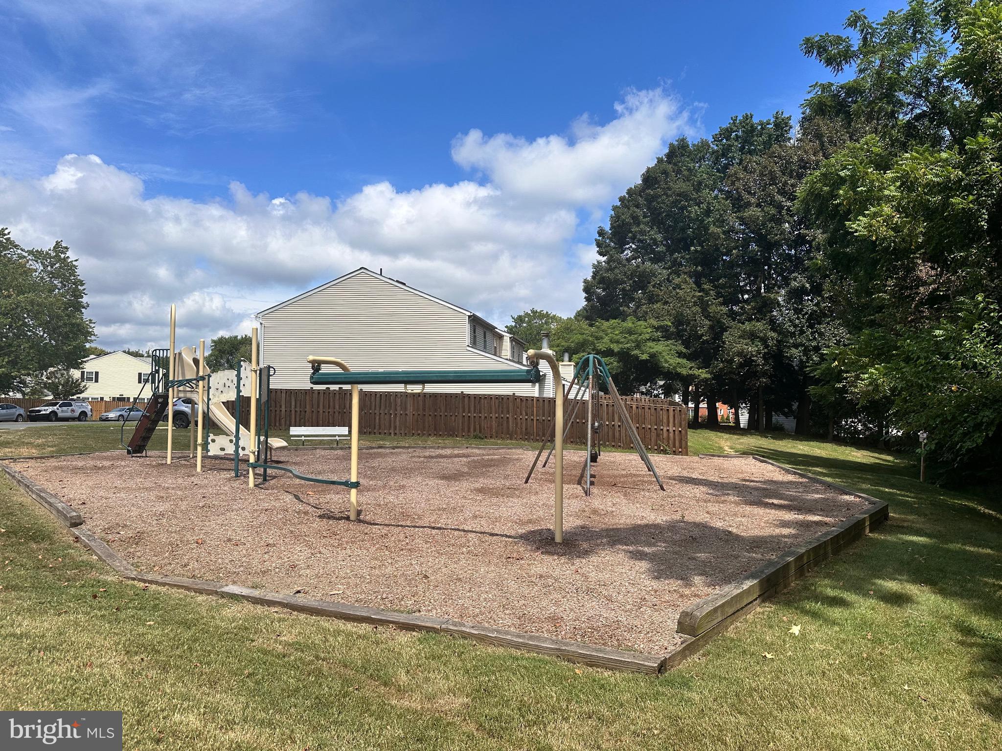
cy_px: 376
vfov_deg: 56.8
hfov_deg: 71.6
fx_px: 695
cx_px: 501
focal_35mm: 24
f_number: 1.78
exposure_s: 1/5848
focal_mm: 6.86
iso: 80
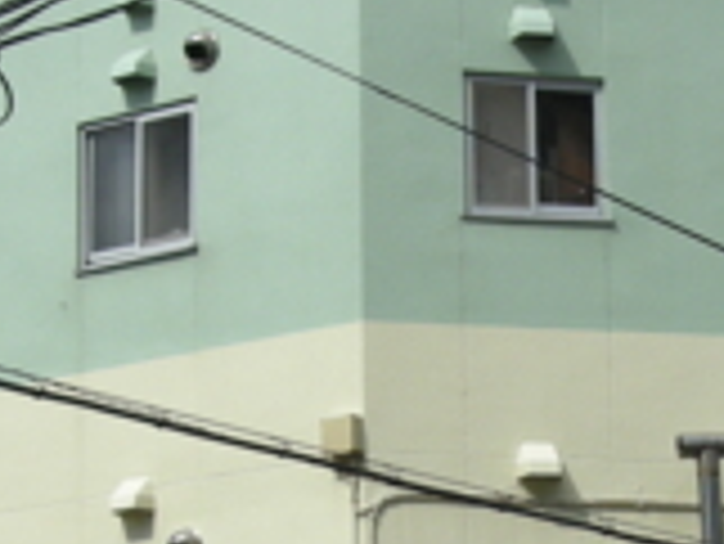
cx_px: 755
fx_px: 3851
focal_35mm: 184
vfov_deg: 7.9
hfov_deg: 10.6
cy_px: 868
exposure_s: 1/254
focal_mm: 7.9
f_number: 8
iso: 64
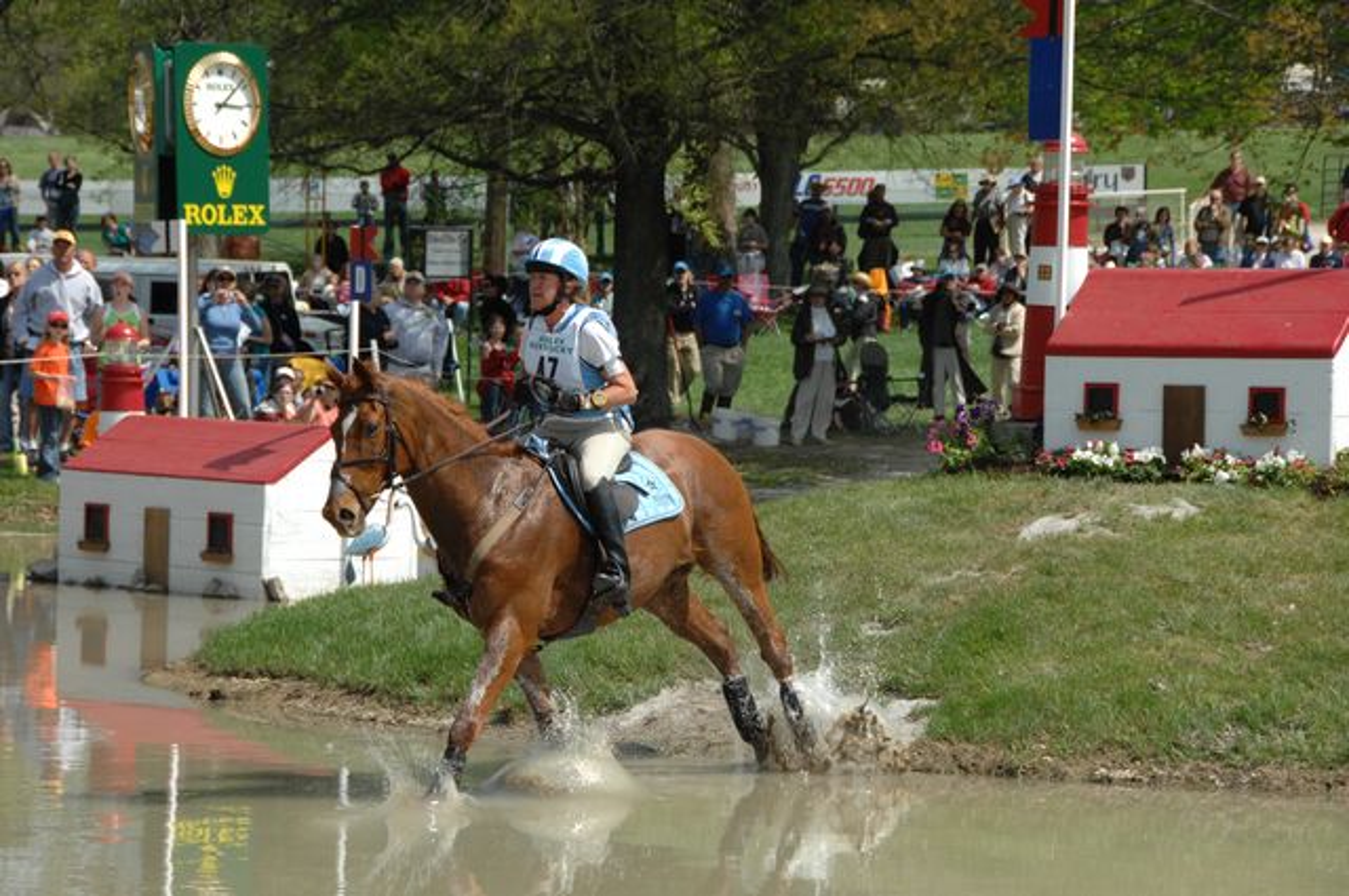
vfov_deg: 9.6
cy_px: 448
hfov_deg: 14.4
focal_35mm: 142
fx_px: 5333
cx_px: 674
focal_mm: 95
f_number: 7.1
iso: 500
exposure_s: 1/1000
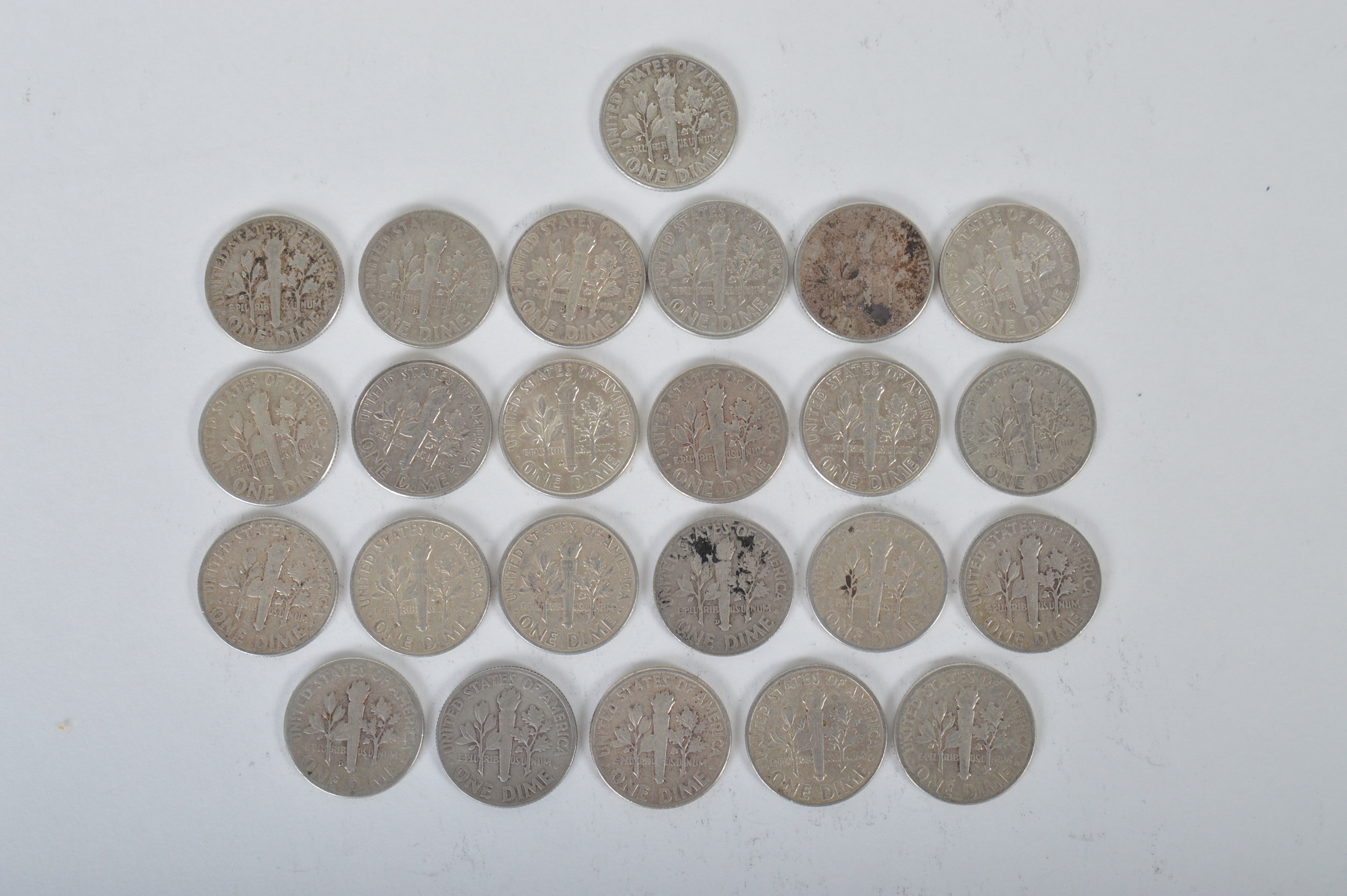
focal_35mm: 57
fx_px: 2131
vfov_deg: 23.7
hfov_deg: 35.1
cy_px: 448
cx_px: 674
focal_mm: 38
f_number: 11
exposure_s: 1/160
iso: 400
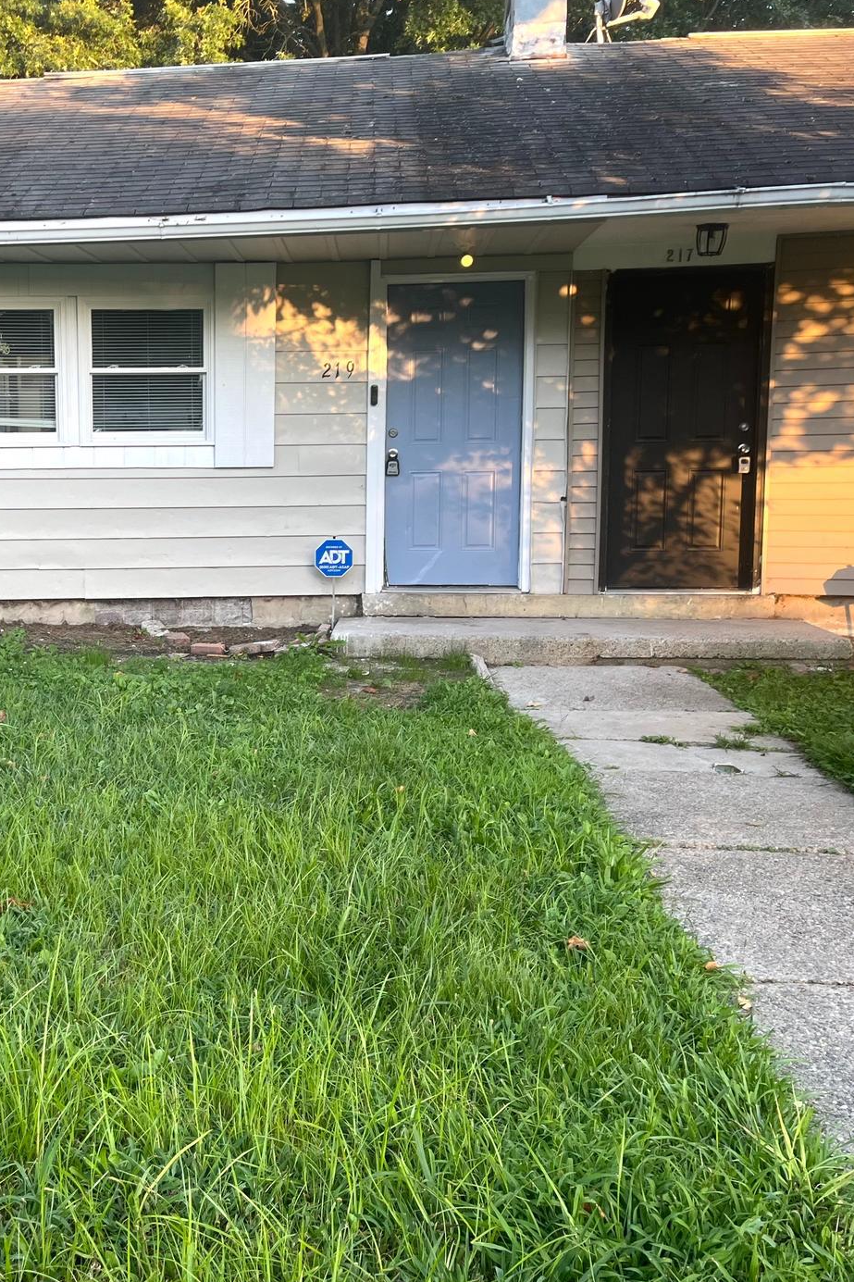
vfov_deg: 48.5
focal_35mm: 40
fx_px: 1424
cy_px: 625
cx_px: 154
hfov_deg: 32.4
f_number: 1.6
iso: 40
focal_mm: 5.1
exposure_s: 1/122
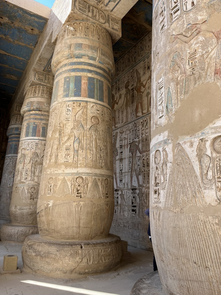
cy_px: 148
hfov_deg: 53.1
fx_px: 221
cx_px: 110
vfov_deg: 67.3
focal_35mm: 26
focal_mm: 5.1
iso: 50
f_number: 1.6
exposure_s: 1/487
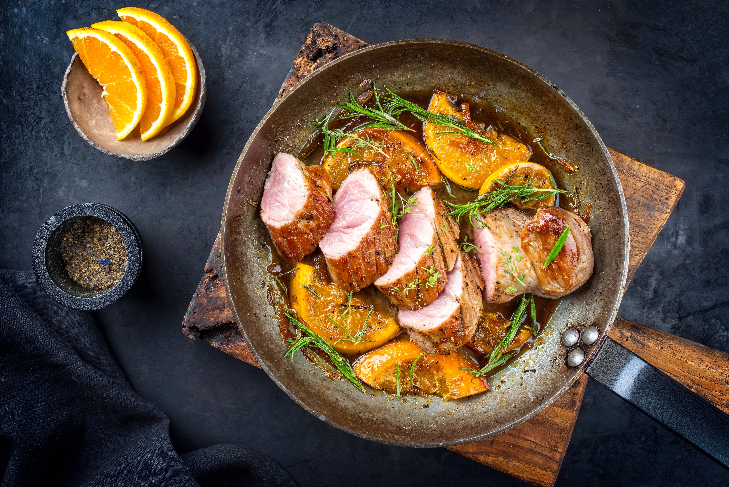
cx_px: 364
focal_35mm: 50
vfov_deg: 27.0
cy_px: 244
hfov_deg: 39.6
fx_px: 1013
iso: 100
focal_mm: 50
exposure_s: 1/200
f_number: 9
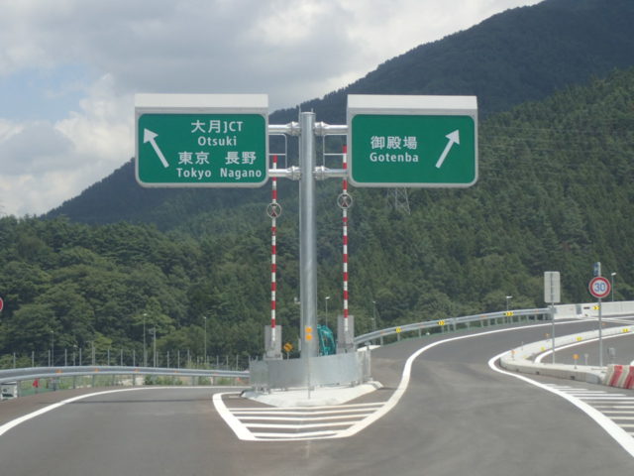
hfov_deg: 24.4
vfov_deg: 18.4
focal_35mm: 80
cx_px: 317
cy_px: 238
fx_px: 1465
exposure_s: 1/320
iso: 100
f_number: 5.6
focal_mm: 14.41
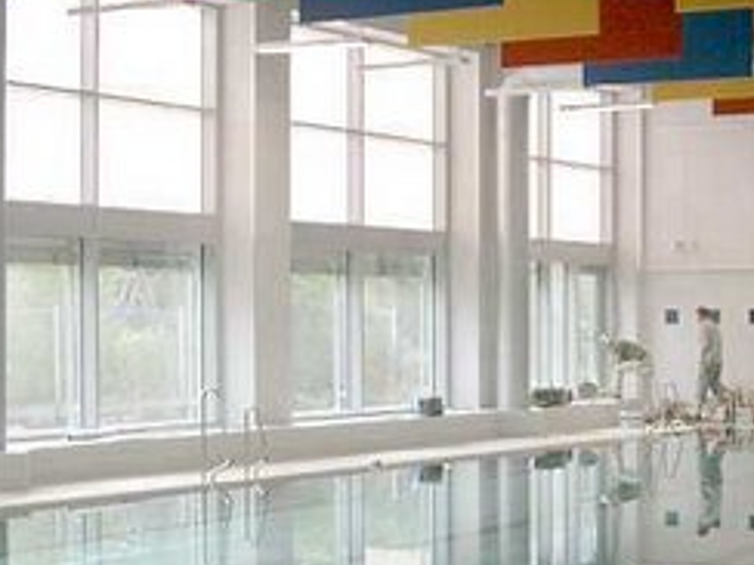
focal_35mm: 91
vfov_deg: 16.2
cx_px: 609
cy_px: 408
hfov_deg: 21.3
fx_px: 1982
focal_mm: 7.6
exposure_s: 1/125
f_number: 2.6
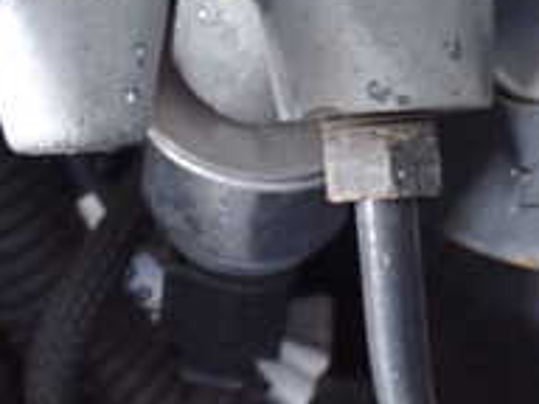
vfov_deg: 9.9
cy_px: -149
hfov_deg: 13.4
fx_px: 2289
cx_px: 253
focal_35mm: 147
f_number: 3.1
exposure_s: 1/50
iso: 1250
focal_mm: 8.4
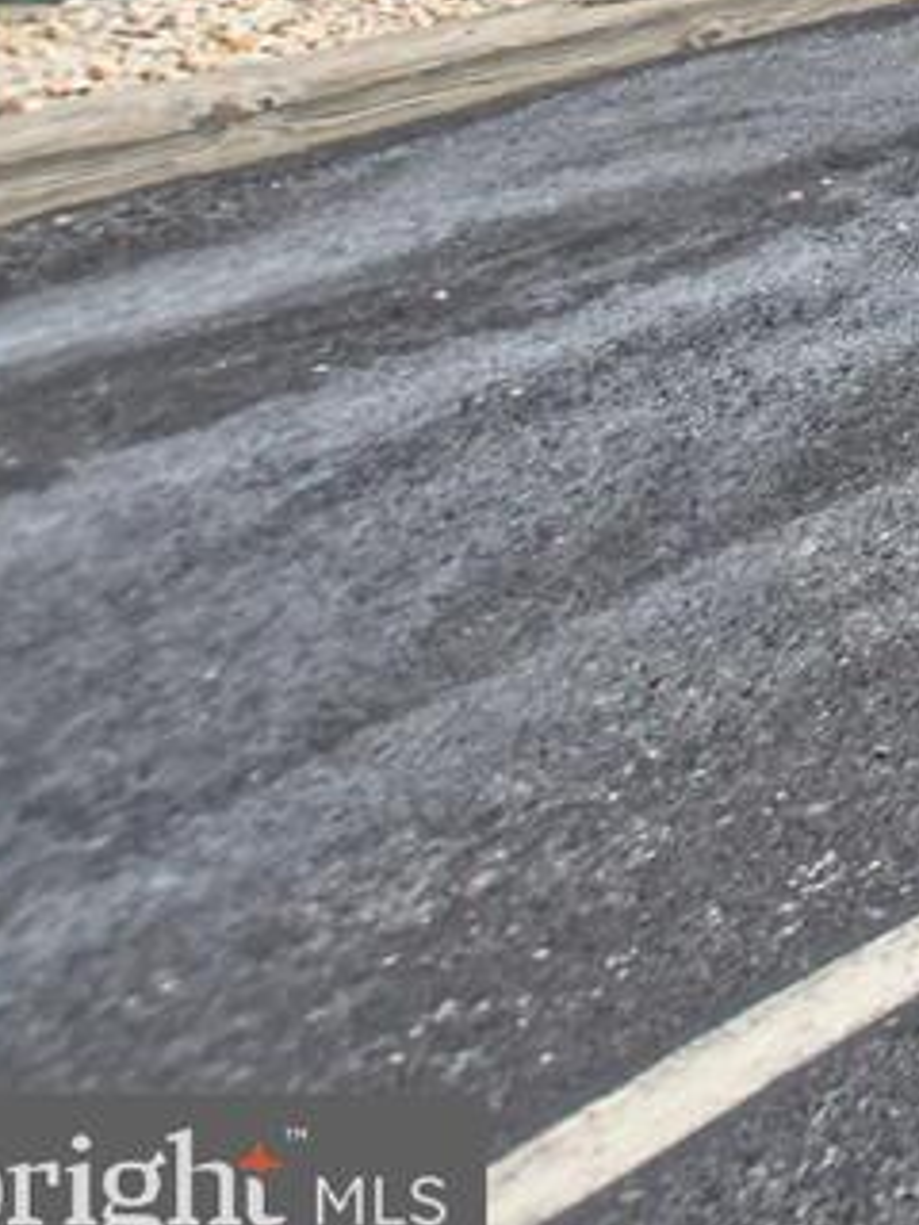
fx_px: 2301
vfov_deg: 24.2
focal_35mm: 65
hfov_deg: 12.1
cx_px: 2646
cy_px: -547
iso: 100
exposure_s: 1/160
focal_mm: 10
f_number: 6.3
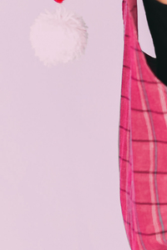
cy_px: 23
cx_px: 343
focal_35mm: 300
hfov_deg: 4.5
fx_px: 2087
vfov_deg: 6.9
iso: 100
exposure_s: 1/400
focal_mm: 50
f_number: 2.5
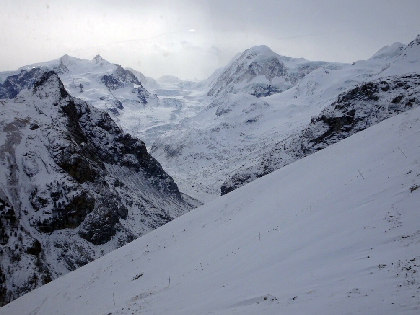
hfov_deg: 40.4
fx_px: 570
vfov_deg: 30.9
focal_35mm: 47
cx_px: 214
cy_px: 159
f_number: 4.5
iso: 80
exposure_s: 1/1000
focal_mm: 7.87
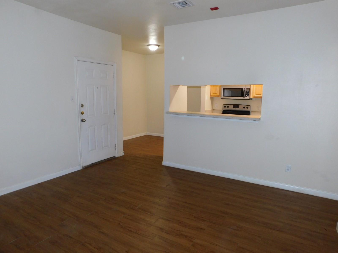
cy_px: 126
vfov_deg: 58.9
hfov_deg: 73.9
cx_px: 169
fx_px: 225
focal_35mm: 23
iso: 200
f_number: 3
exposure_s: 1/30
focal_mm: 4
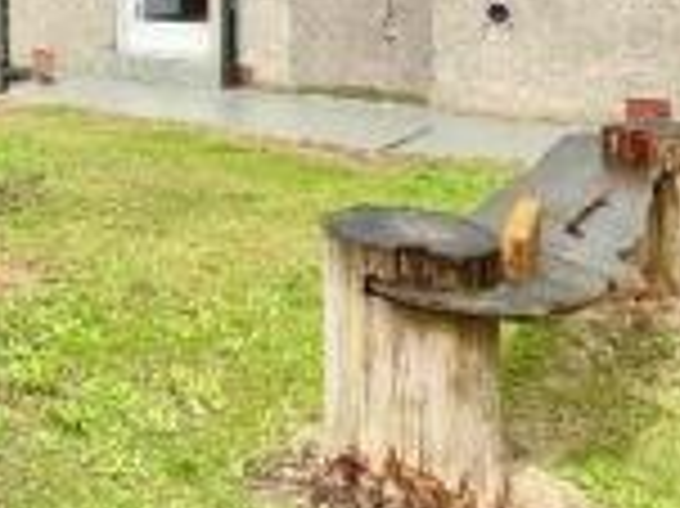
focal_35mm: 54
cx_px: -47
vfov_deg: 25.1
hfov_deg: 31.9
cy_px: -52
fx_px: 1060
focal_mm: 2.22
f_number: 2.2
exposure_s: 1/1789
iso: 50
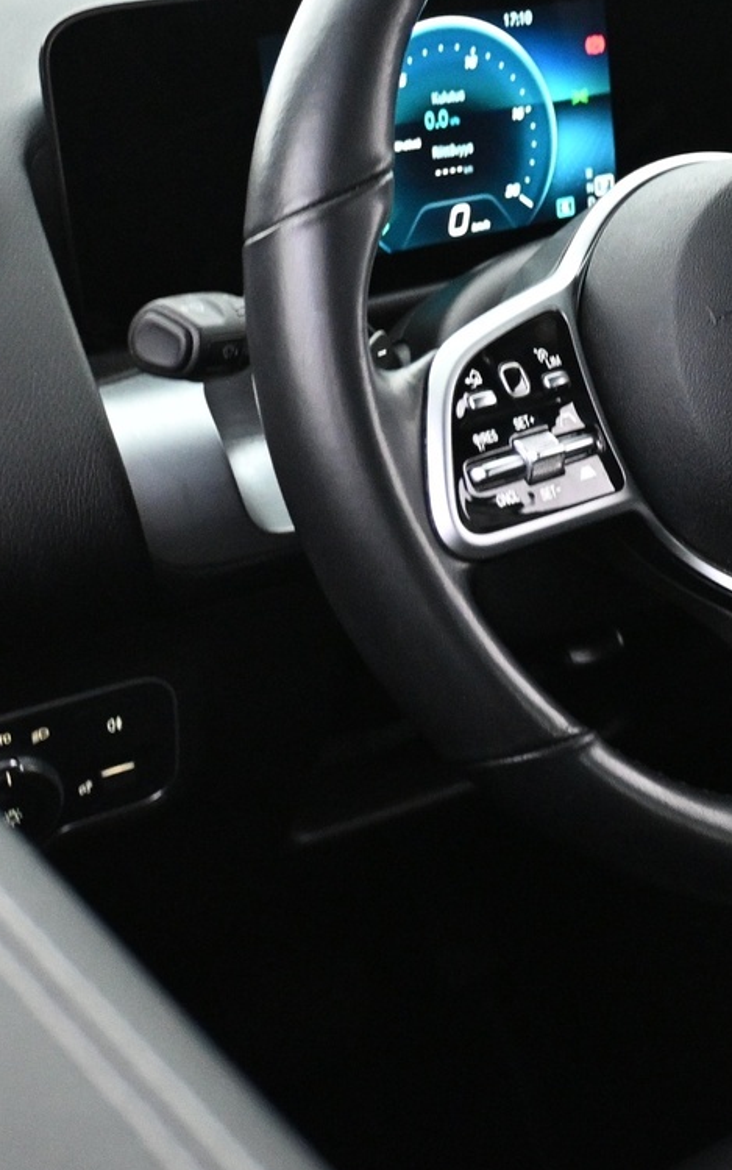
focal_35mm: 66
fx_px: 2106
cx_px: 815
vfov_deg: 30.7
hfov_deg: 18.9
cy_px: 357
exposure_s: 1/30
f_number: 3.8
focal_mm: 20
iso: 4000
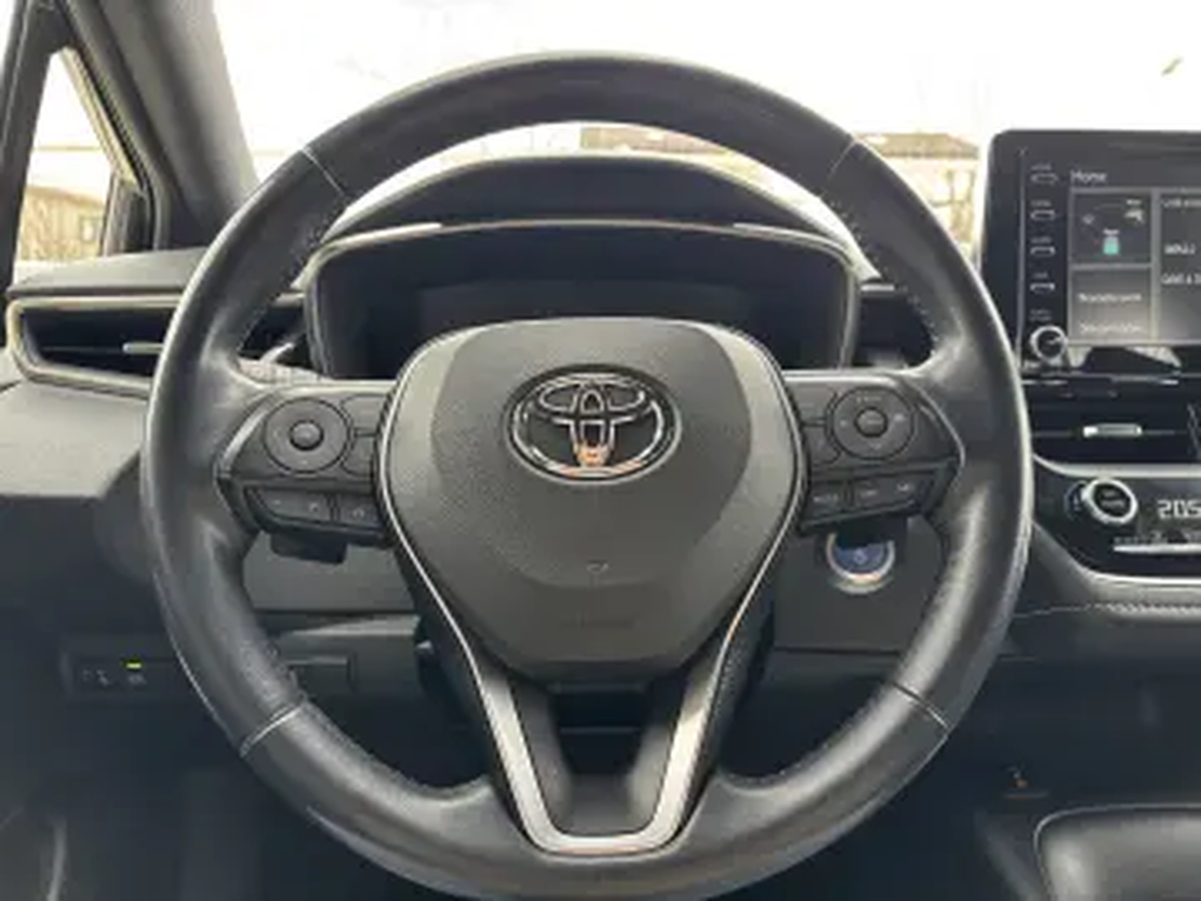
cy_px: 450
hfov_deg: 67.3
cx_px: 600
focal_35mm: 26
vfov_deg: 53.1
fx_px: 902
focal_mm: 5.96
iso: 100
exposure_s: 1/121
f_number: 1.6
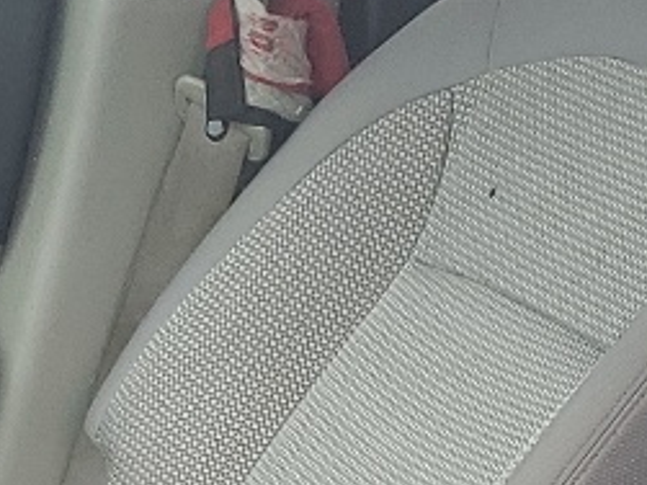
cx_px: 67
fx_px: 3101
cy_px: 1053
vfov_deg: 8.4
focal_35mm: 166
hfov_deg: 11.8
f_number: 1.5
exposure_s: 1/263
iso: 50
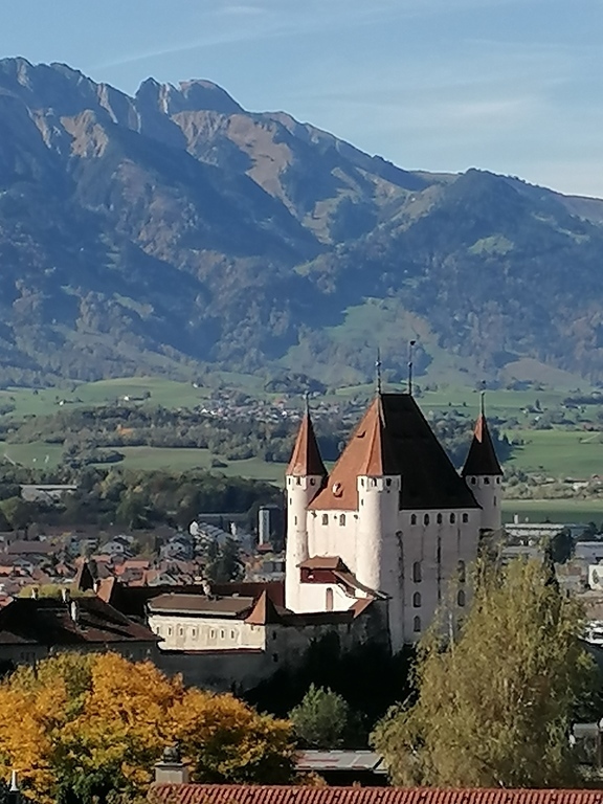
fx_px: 3716
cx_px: 302
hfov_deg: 9.3
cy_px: 402
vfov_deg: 12.3
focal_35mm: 160
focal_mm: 4.75
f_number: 1.8
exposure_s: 1/1468
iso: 50
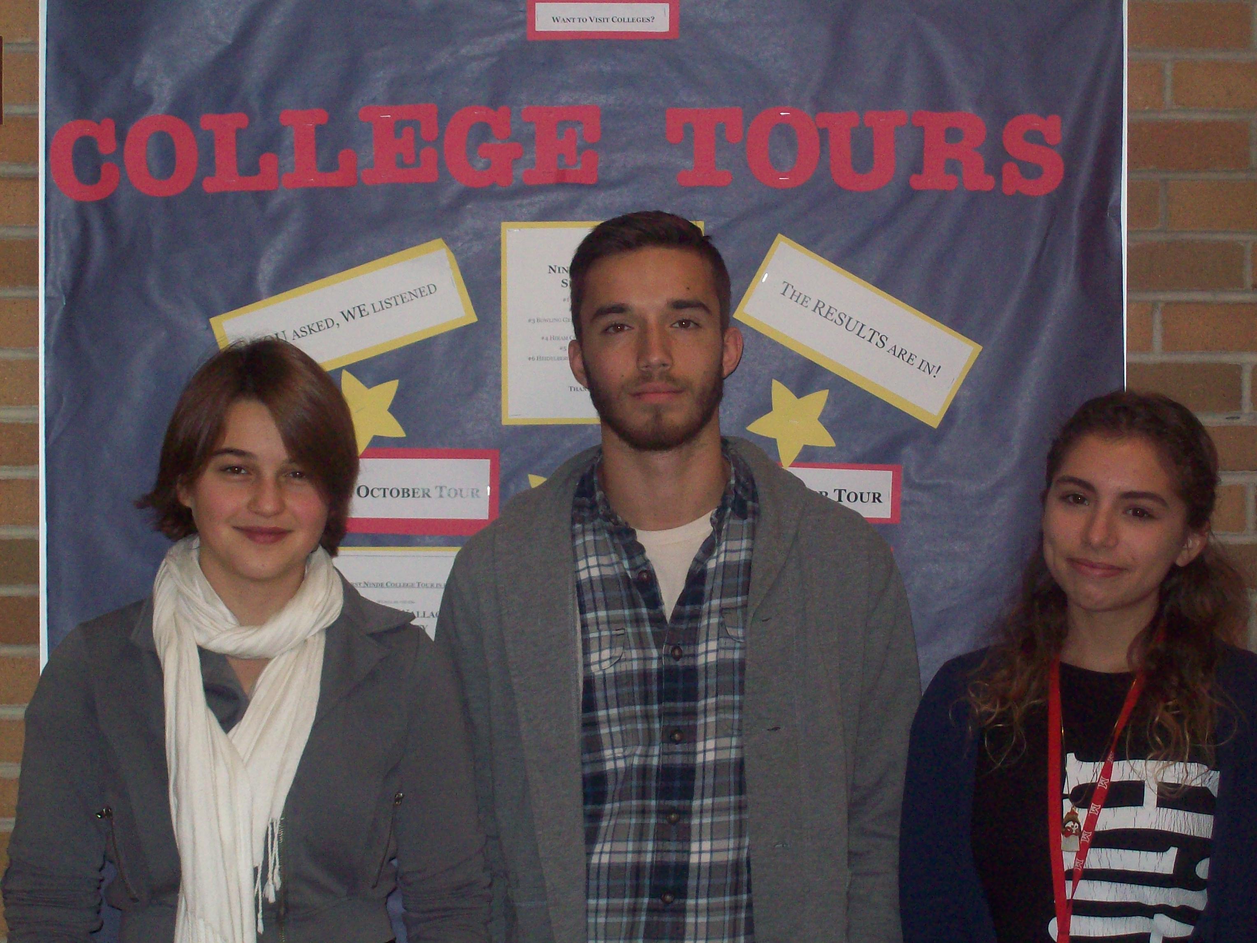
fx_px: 3159
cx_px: 628
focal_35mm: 87
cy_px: 472
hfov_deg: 22.5
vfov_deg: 17.0
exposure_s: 1/112
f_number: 4.3
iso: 200
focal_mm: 14.3
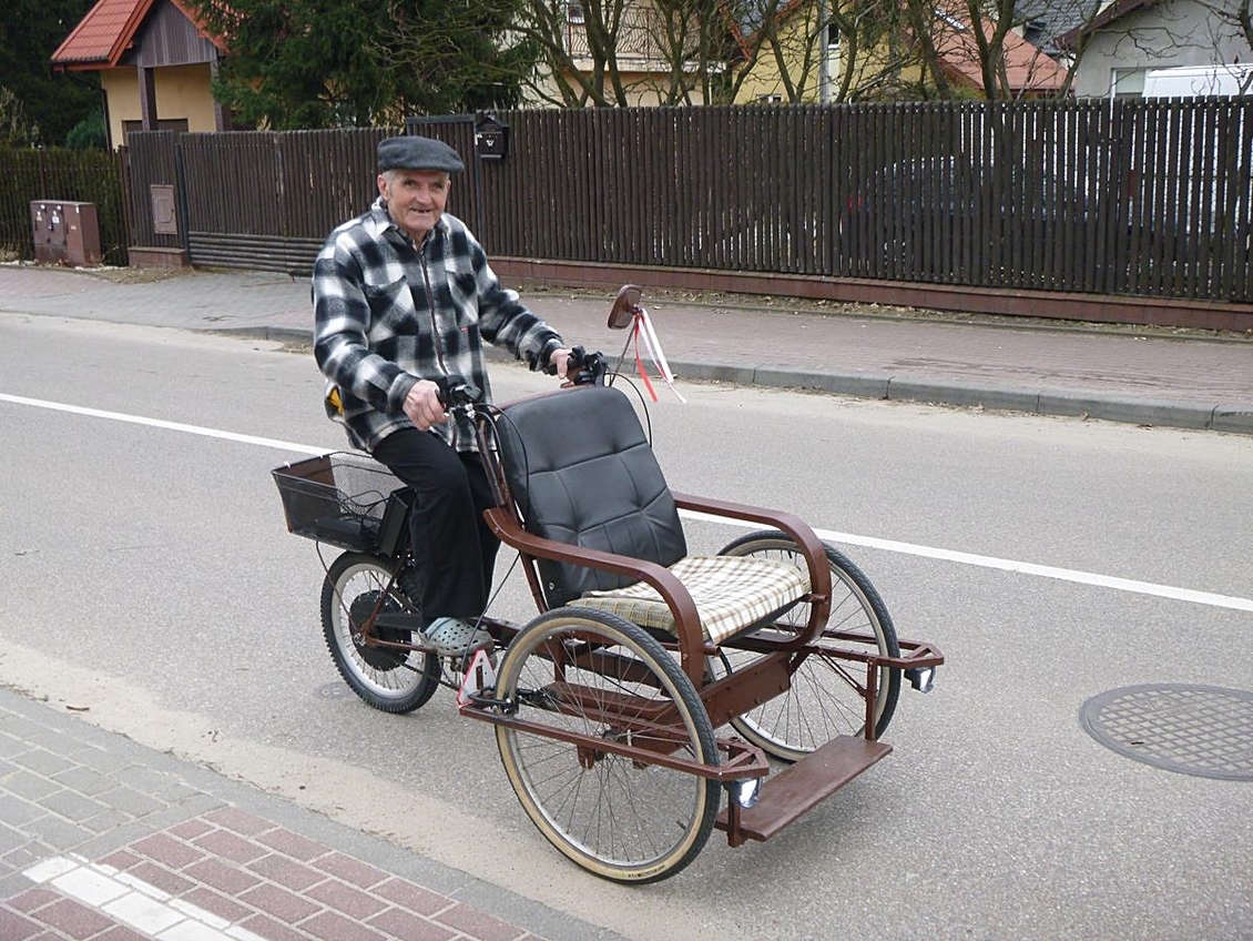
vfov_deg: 35.1
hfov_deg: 45.8
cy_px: 470
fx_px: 1484
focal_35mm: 41
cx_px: 626
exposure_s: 1/80
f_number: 4.6
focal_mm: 7.3
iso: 160
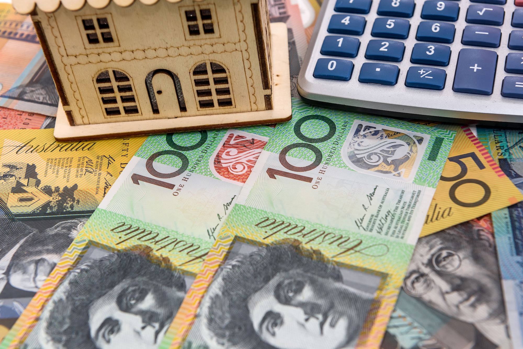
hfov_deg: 28.8
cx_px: 262
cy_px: 174
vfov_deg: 19.5
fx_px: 1017
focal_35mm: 70
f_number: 9
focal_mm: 70
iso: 320
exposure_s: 1/160
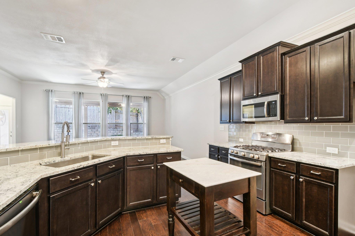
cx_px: 178
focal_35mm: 15
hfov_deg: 100.4
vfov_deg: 77.3
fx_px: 148
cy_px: 118
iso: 400
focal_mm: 10
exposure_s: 1/5
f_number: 8
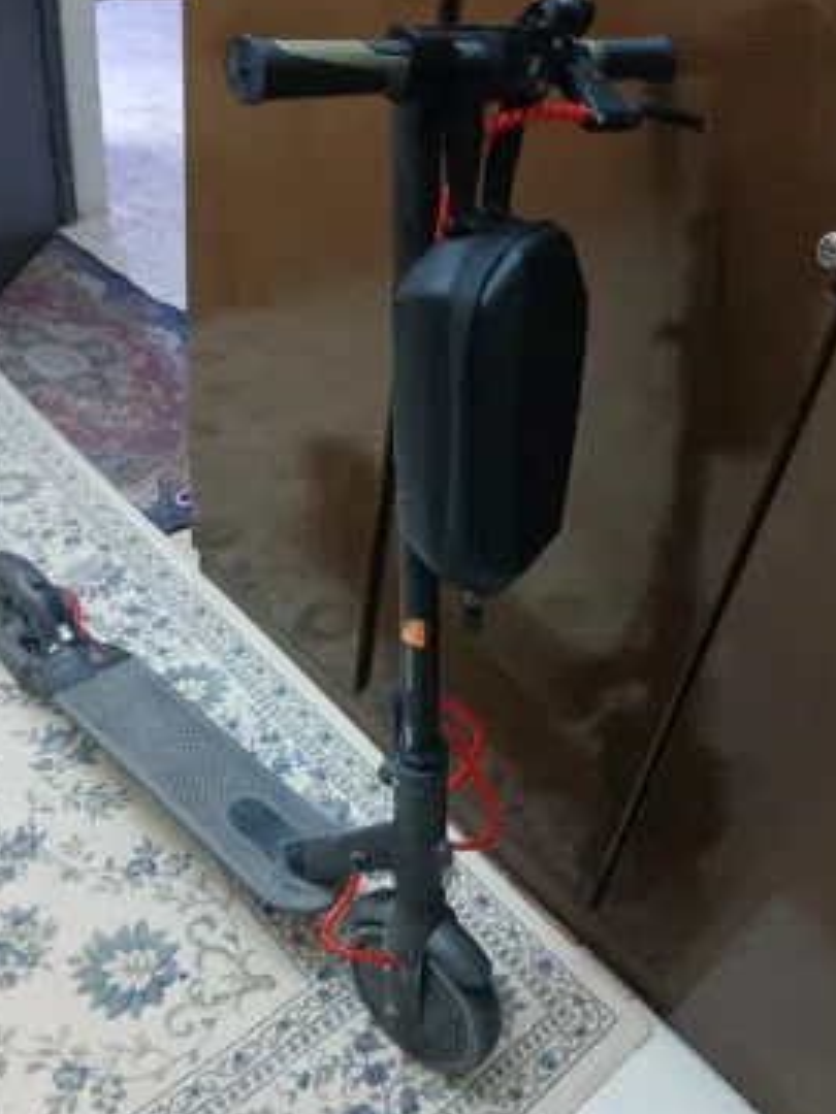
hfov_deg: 46.8
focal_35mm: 30
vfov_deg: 59.9
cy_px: 529
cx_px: 443
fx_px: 966
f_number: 1.8
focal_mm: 3.98
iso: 640
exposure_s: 1/20
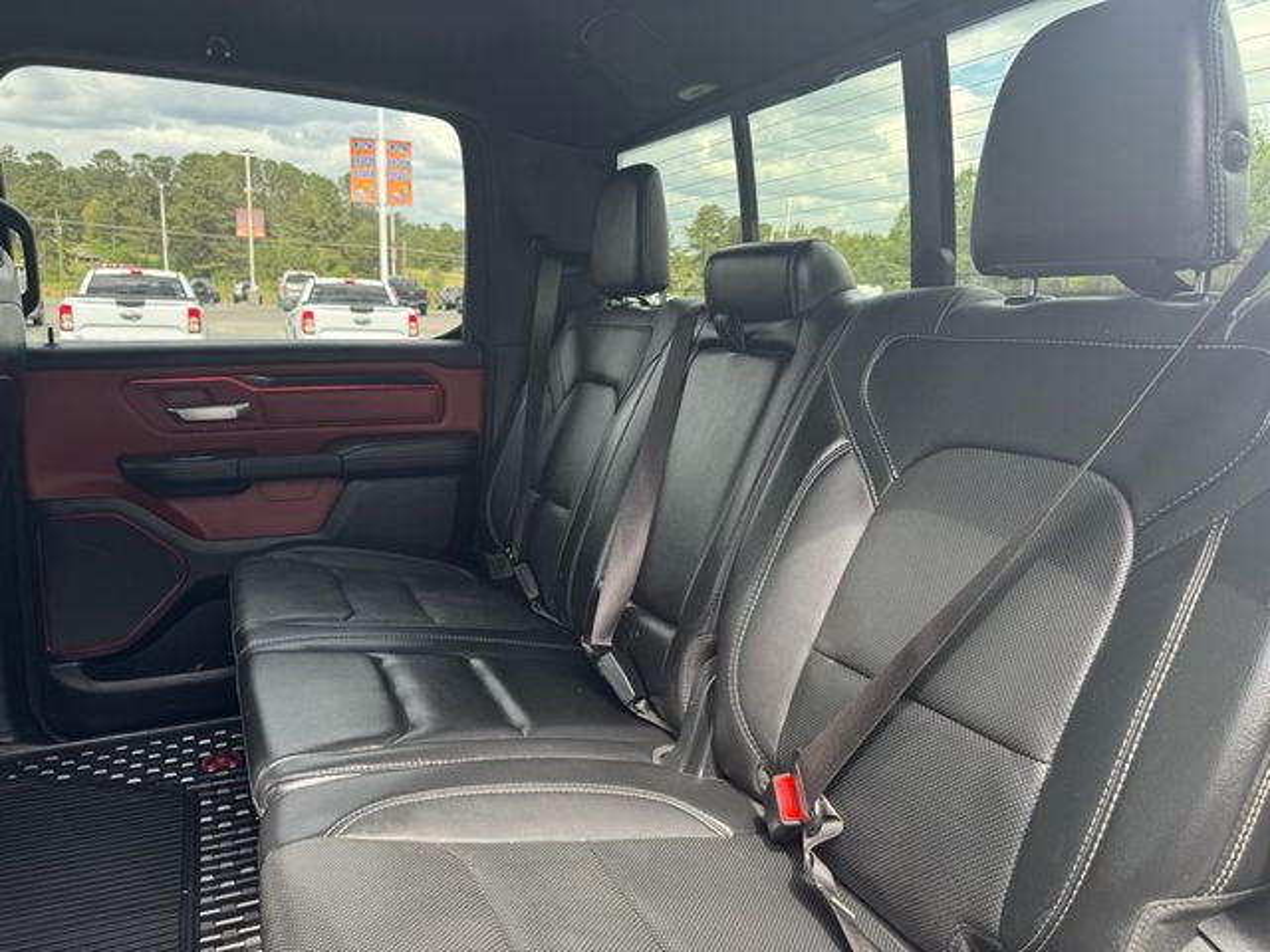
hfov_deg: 71.6
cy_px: 476
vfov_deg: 56.8
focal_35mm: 24
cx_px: 635
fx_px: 881
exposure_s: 1/204
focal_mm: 6.76
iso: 80
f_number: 1.78
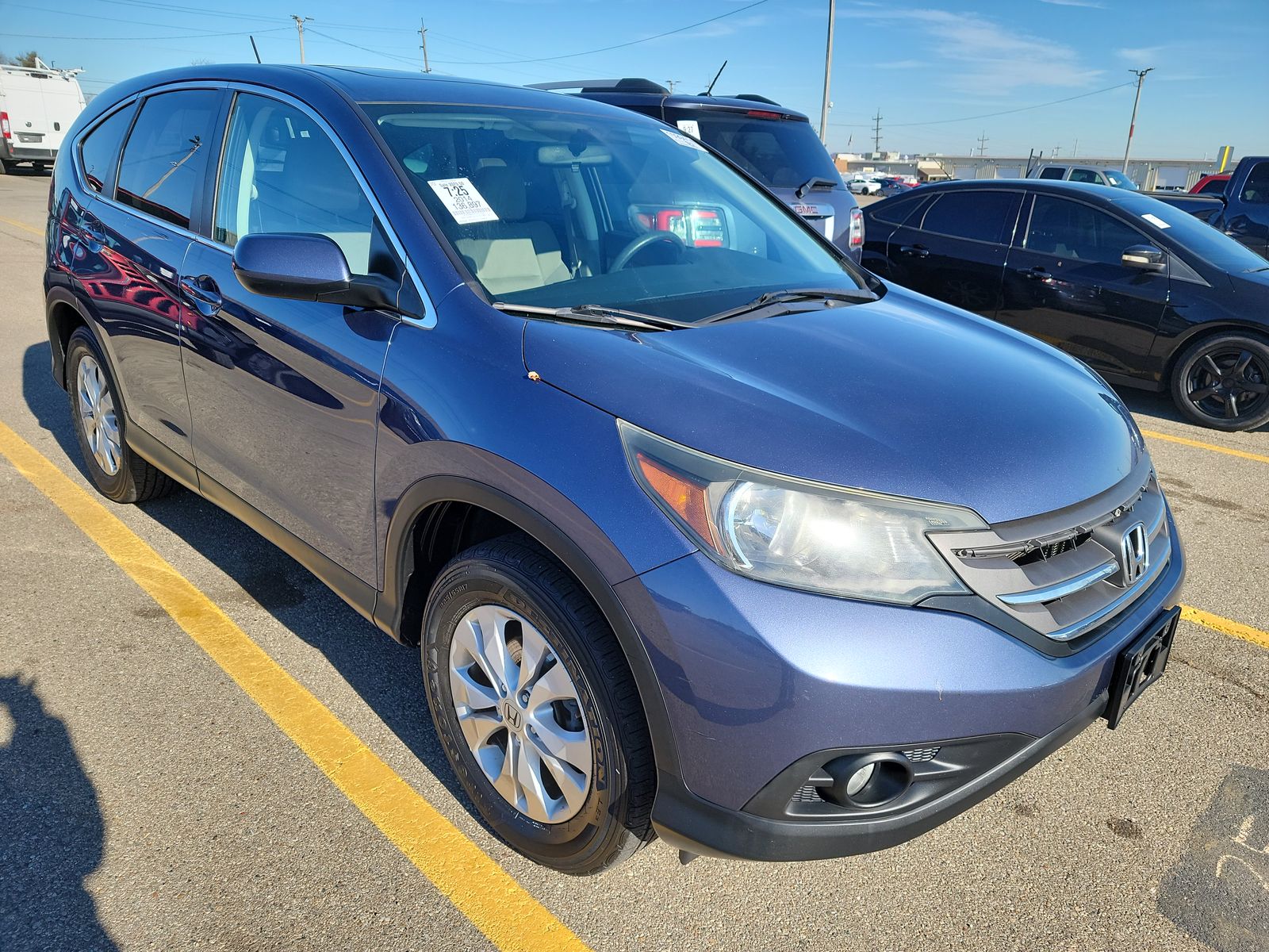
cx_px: 634
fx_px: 880
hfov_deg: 71.6
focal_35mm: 24
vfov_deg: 56.8
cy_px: 476
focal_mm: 6.7
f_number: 1.8
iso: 50
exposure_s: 1/526
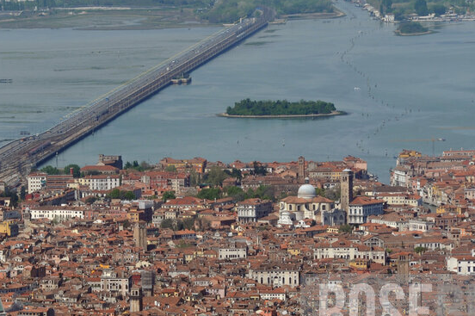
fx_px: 5167
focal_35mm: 392
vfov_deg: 3.5
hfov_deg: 5.3
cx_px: 110
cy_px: 257
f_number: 10
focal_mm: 200
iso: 400
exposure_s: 1/1250
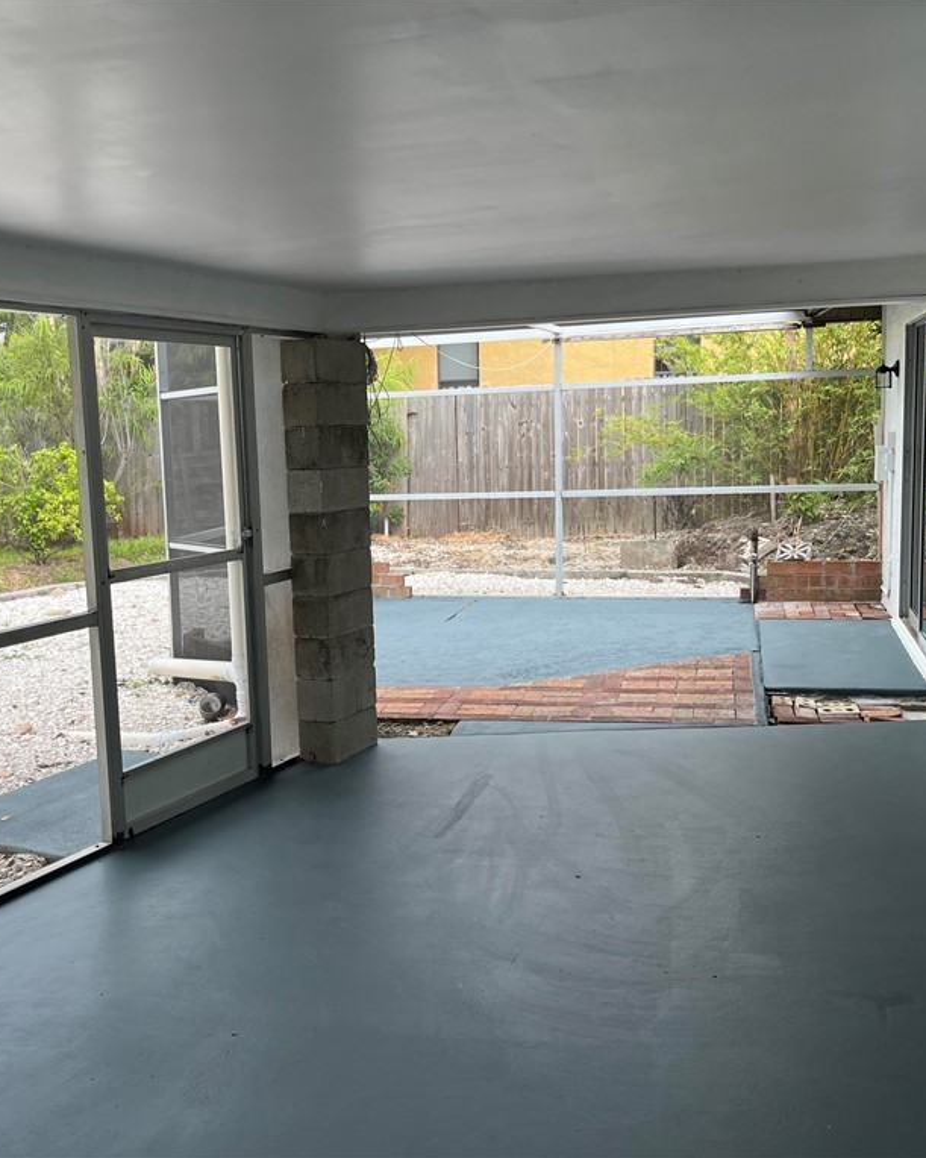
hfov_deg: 43.3
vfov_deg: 52.8
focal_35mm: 34
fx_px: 1165
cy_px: 577
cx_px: 414
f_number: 1.6
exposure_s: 1/433
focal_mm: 5.1
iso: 50
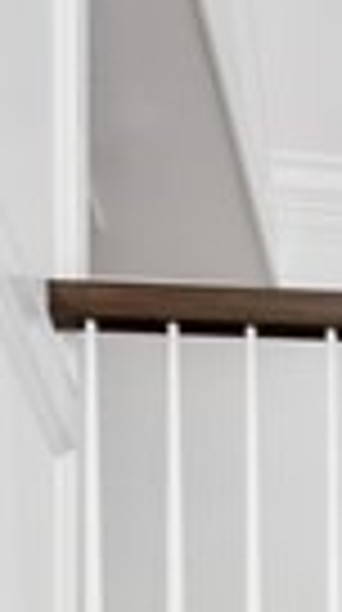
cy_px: 774
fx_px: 2301
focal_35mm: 142
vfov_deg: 14.6
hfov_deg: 7.7
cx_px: 900
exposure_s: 1/1.25
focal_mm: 24
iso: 100
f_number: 11
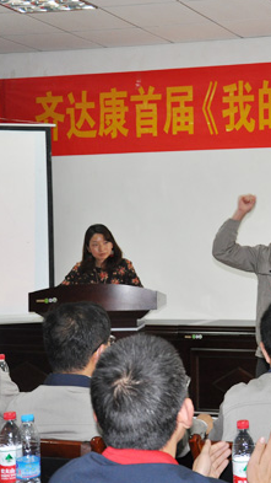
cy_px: 242
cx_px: 313
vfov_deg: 29.4
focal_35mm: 72
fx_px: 920
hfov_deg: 16.2
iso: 800
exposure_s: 1/60
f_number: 4.2
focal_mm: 30
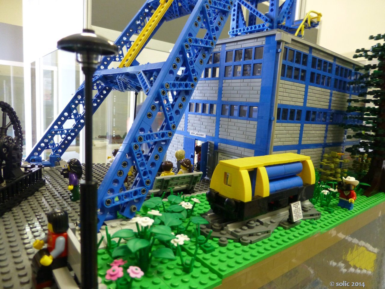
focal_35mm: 24
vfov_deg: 56.8
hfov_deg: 71.6
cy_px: 144
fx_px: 267
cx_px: 192
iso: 400
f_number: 3.3
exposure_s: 1/10
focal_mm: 4.3
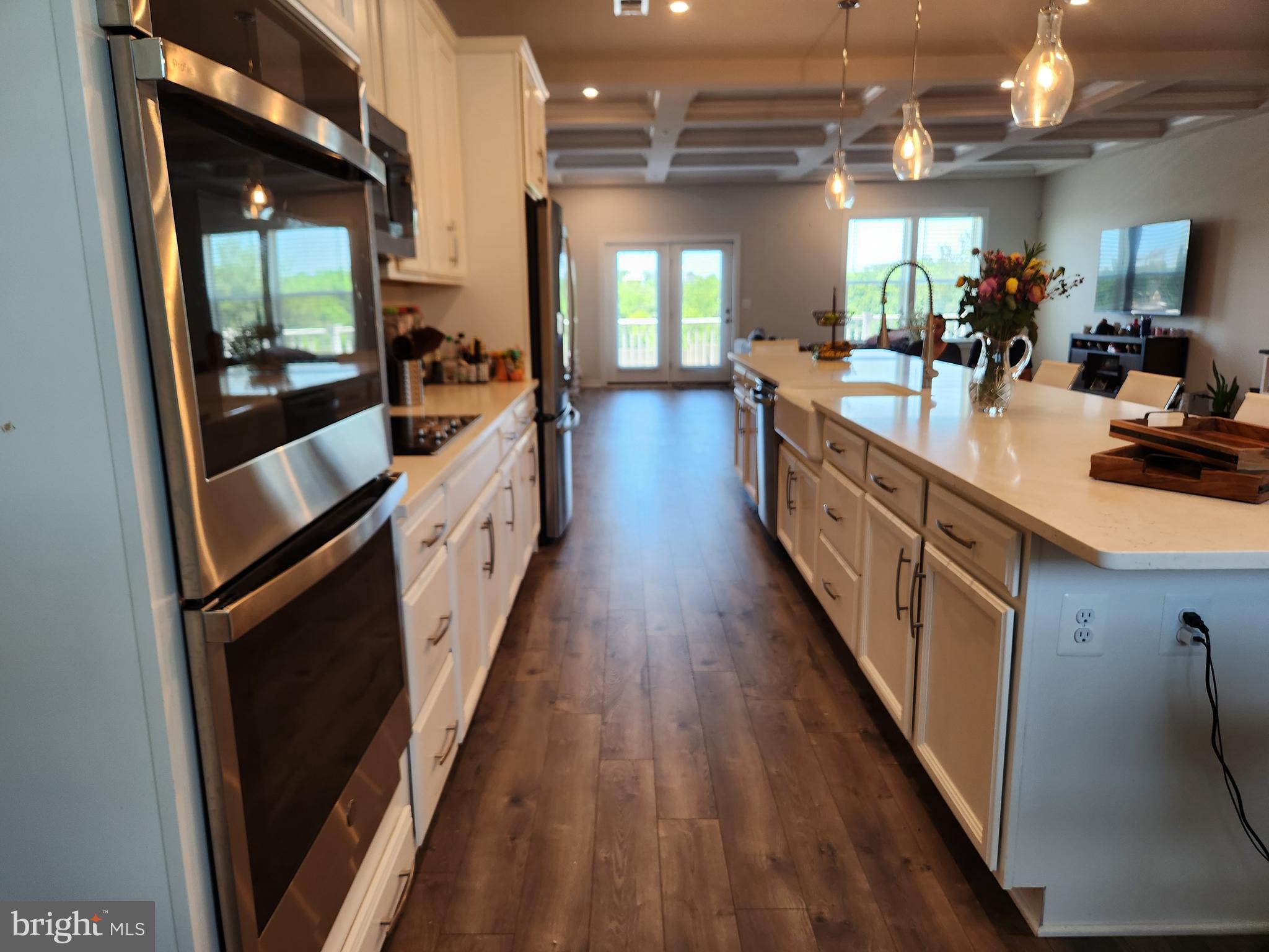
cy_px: 476
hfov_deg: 73.9
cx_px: 634
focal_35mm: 23
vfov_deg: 58.9
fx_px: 843
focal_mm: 5.4
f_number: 1.8
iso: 125
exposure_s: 1/120
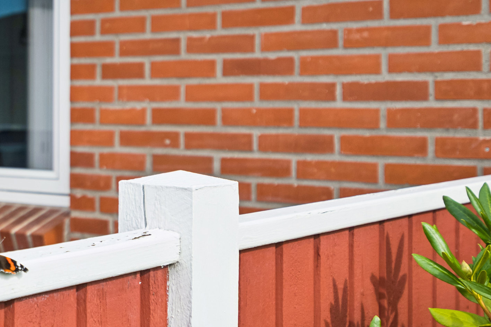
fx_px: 1009
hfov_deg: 25.9
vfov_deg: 18.4
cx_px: -1
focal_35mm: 74
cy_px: 105
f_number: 4
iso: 400
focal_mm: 35
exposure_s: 1/2000
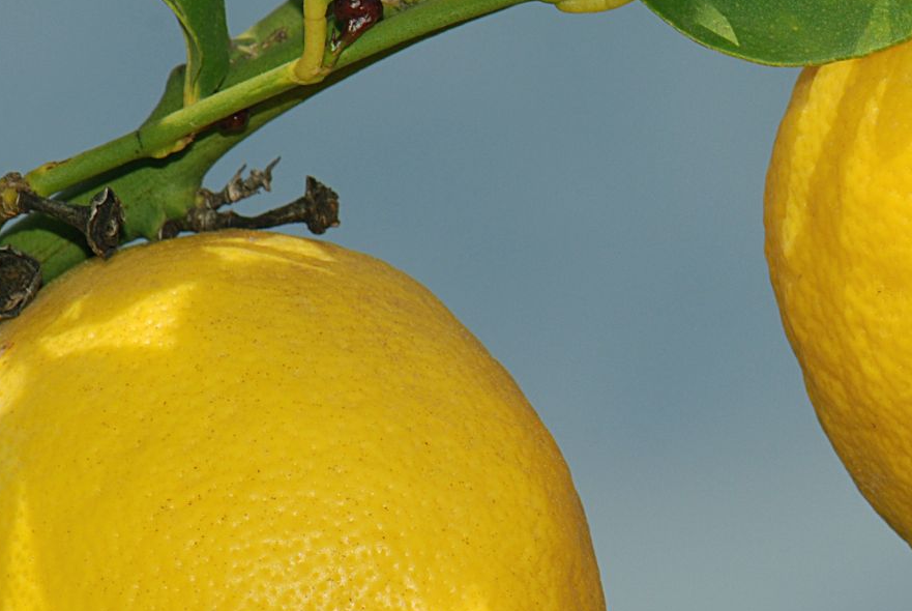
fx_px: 9288
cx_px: 995
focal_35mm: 366
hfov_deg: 5.6
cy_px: 255
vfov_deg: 3.8
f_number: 16
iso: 100
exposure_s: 1/200
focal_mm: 105
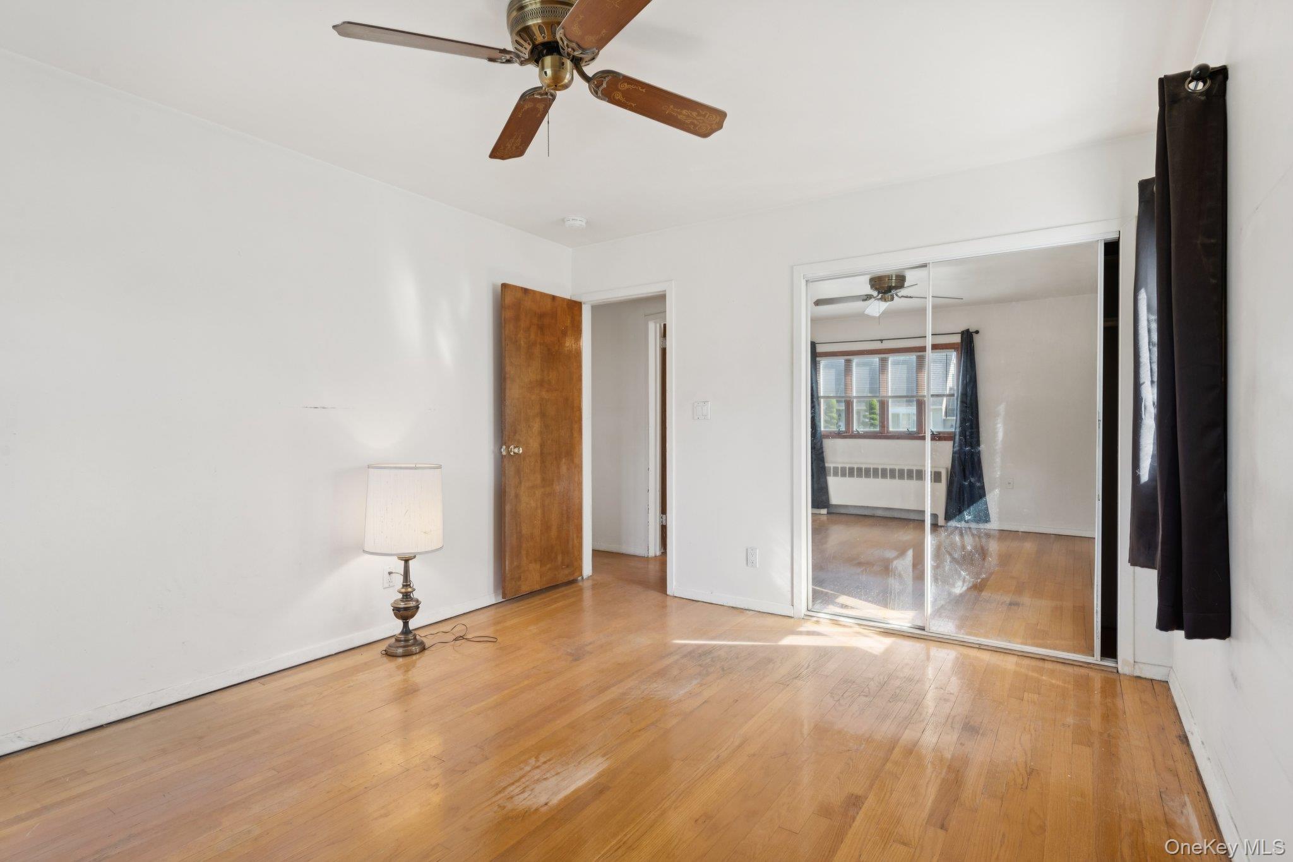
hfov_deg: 90.0
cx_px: 646
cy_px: 431
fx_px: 646
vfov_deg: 67.4
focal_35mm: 18
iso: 200
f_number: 8
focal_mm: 18
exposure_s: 1/30
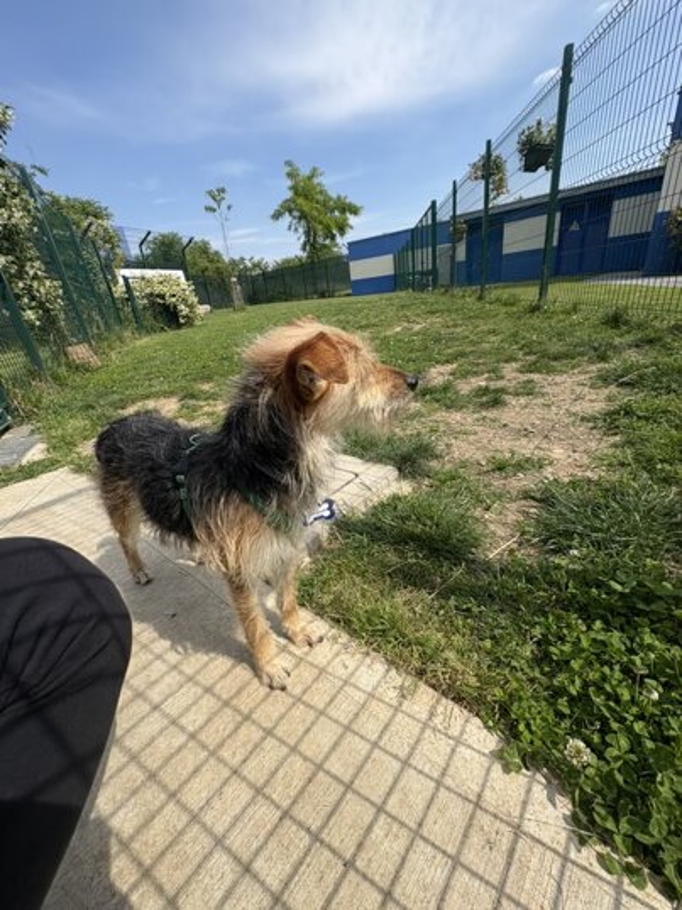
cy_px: 455
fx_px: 368
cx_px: 341
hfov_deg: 85.6
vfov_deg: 102.1
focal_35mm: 14
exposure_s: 1/968
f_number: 2.2
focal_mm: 2.22
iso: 50
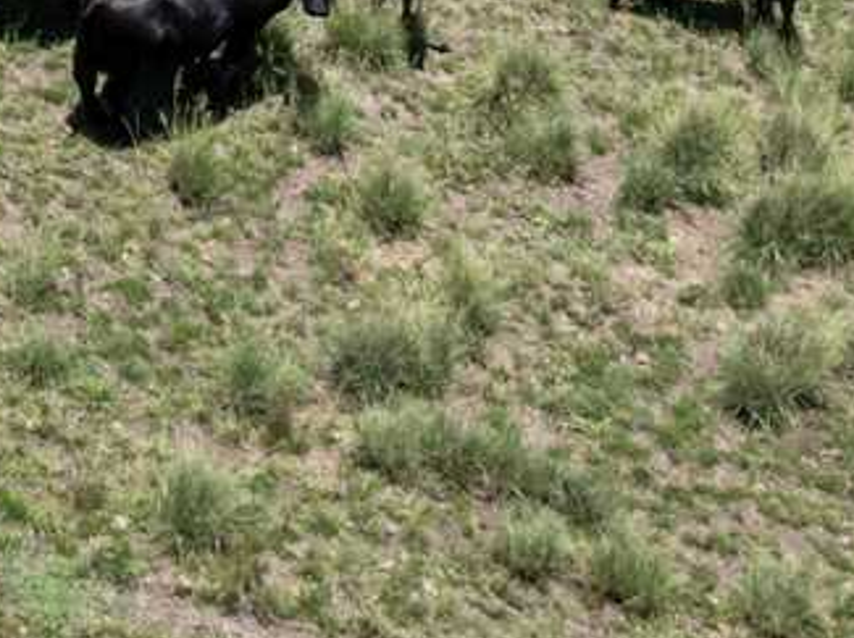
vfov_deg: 9.1
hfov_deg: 12.7
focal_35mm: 142
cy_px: -1024
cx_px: -670
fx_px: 3499
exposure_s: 1/500
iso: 100
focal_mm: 12.29
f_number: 5.6
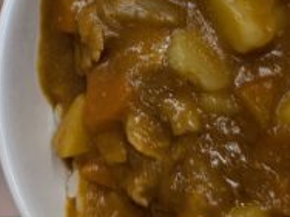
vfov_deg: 14.3
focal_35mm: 98
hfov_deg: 19.9
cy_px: -85
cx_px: 71
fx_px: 821
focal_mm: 6.9
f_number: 1.68
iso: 28
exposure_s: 1/43.1
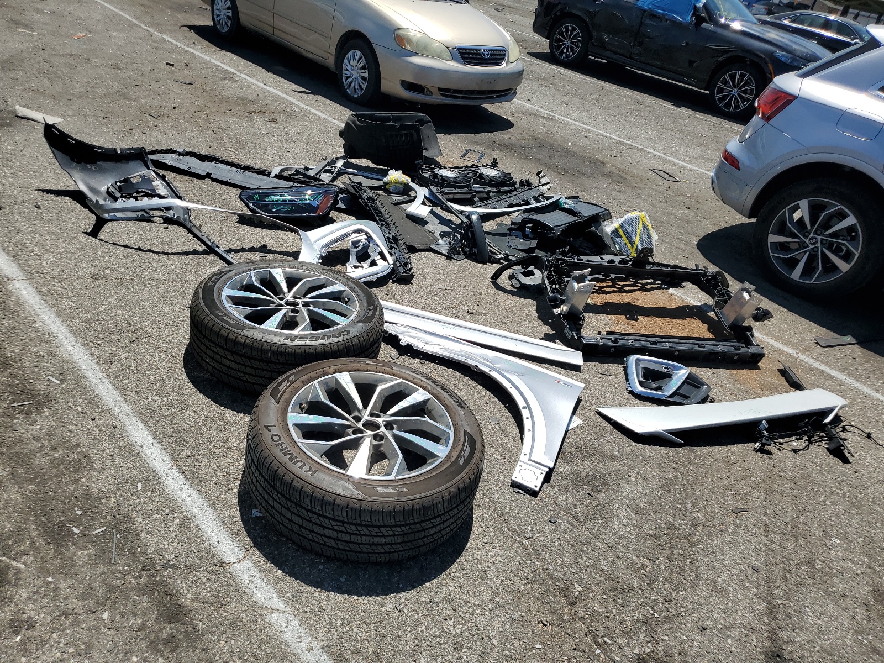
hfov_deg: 67.3
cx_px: 442
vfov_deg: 53.1
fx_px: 664
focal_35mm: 26
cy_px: 332
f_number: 1.5
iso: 50
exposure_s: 1/5000
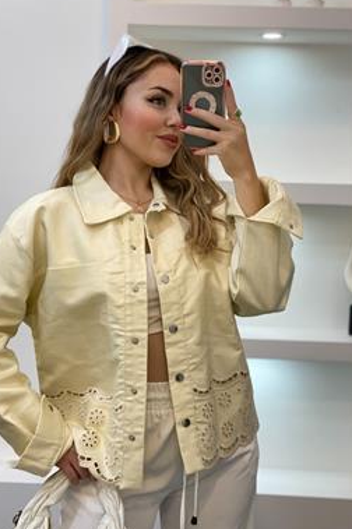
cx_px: 140
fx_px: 867
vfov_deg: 34.0
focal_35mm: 59
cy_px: 267
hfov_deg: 22.9
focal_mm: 6
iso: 80
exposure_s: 1/100
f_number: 2
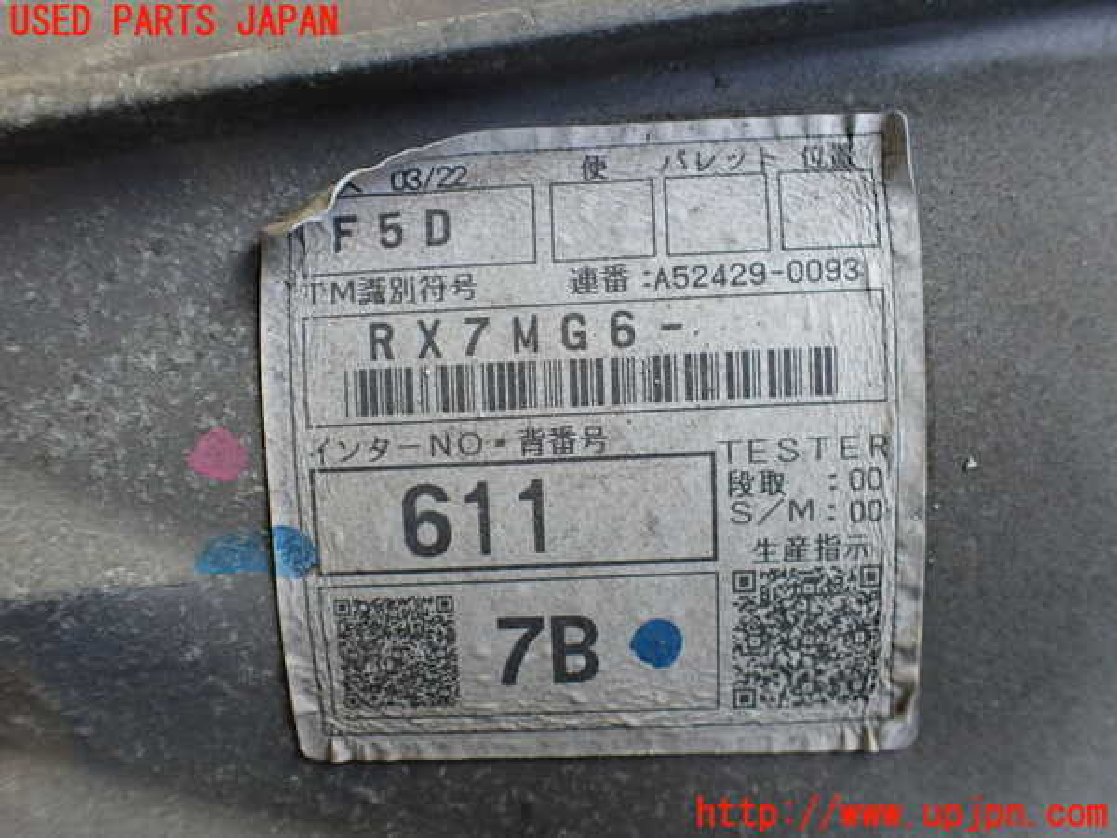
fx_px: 968
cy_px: 419
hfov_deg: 60.0
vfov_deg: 46.8
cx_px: 558
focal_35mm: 30
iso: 400
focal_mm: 5.4
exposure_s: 1/125
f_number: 2.3
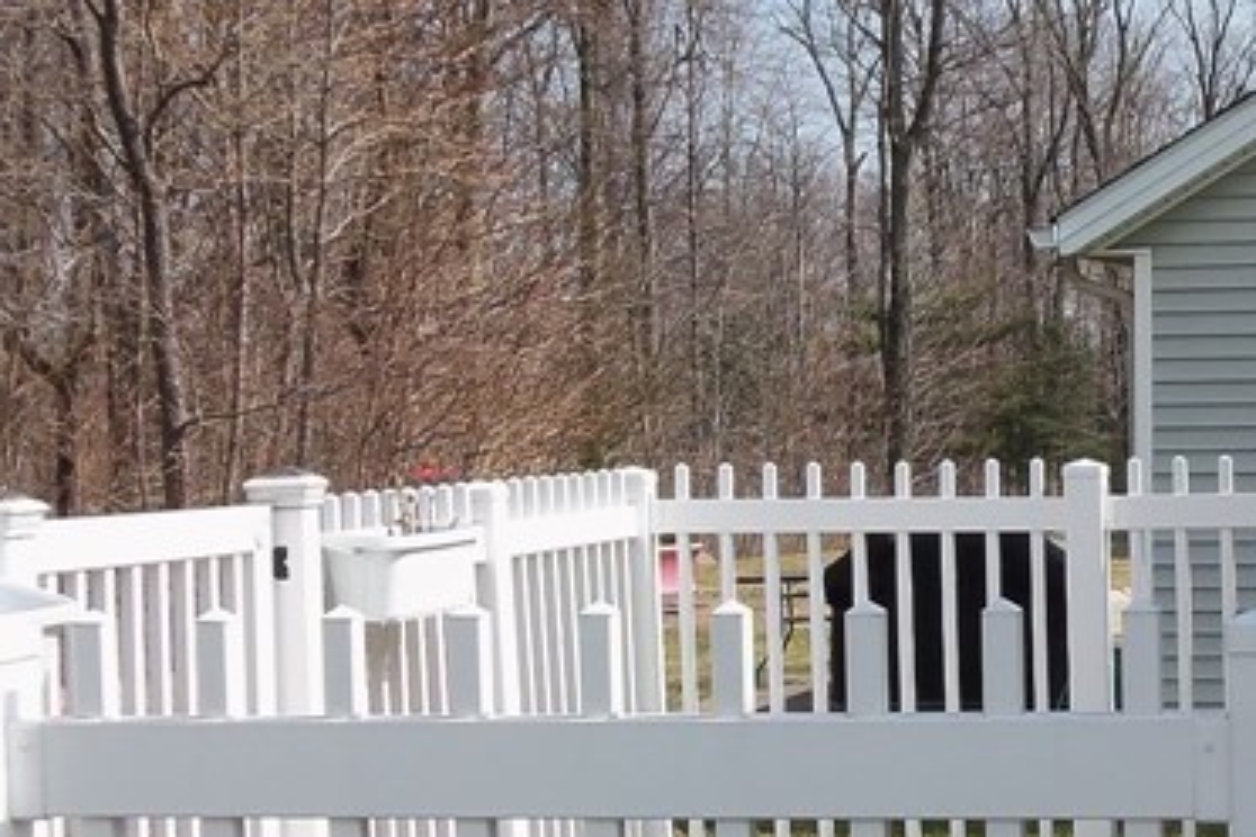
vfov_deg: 12.8
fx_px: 3698
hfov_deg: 19.0
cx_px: 1107
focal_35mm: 106
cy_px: 699
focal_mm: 6.7
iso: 64
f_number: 3.6
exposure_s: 1/640
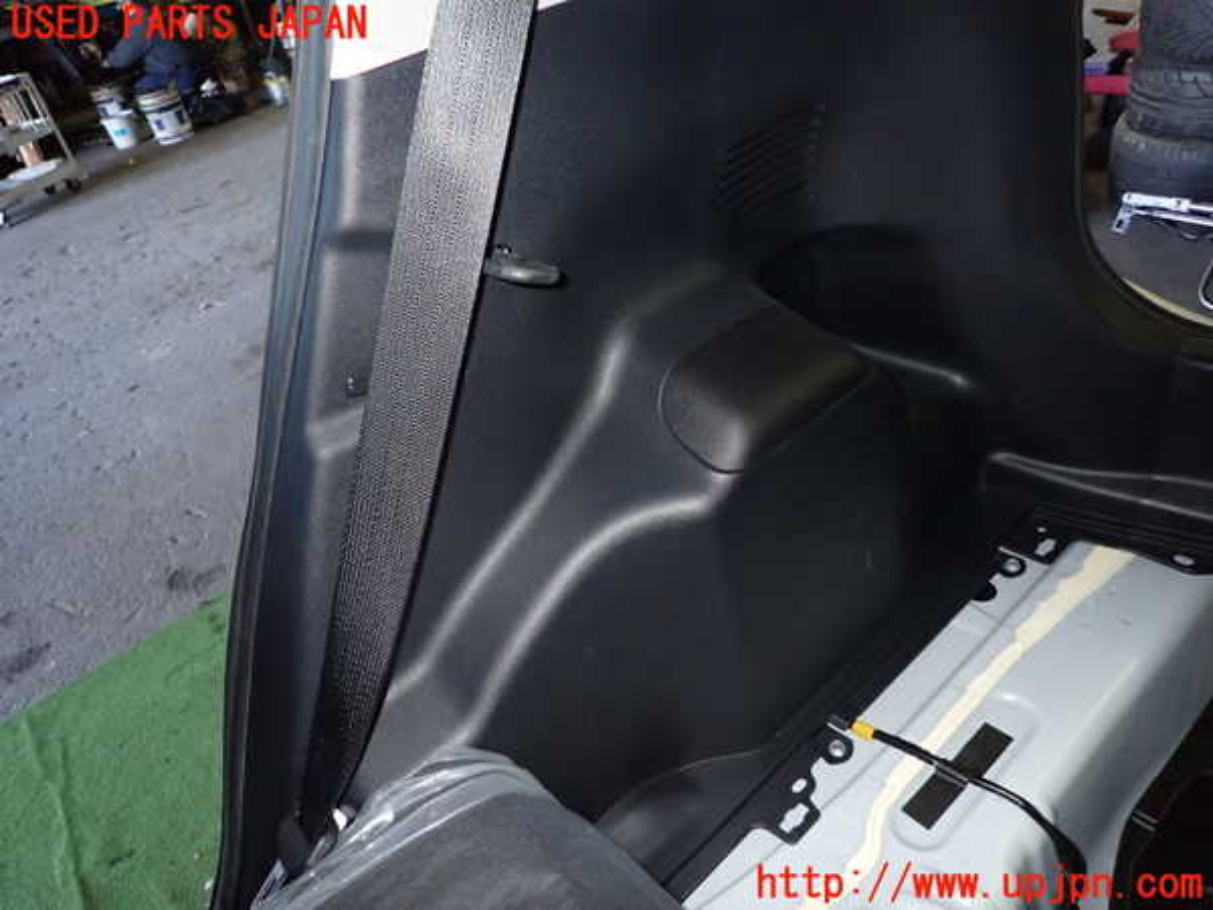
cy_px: 455
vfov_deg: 54.9
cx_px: 606
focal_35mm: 25
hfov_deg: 69.4
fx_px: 876
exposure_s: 1/30
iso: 800
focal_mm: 4.5
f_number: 5.6
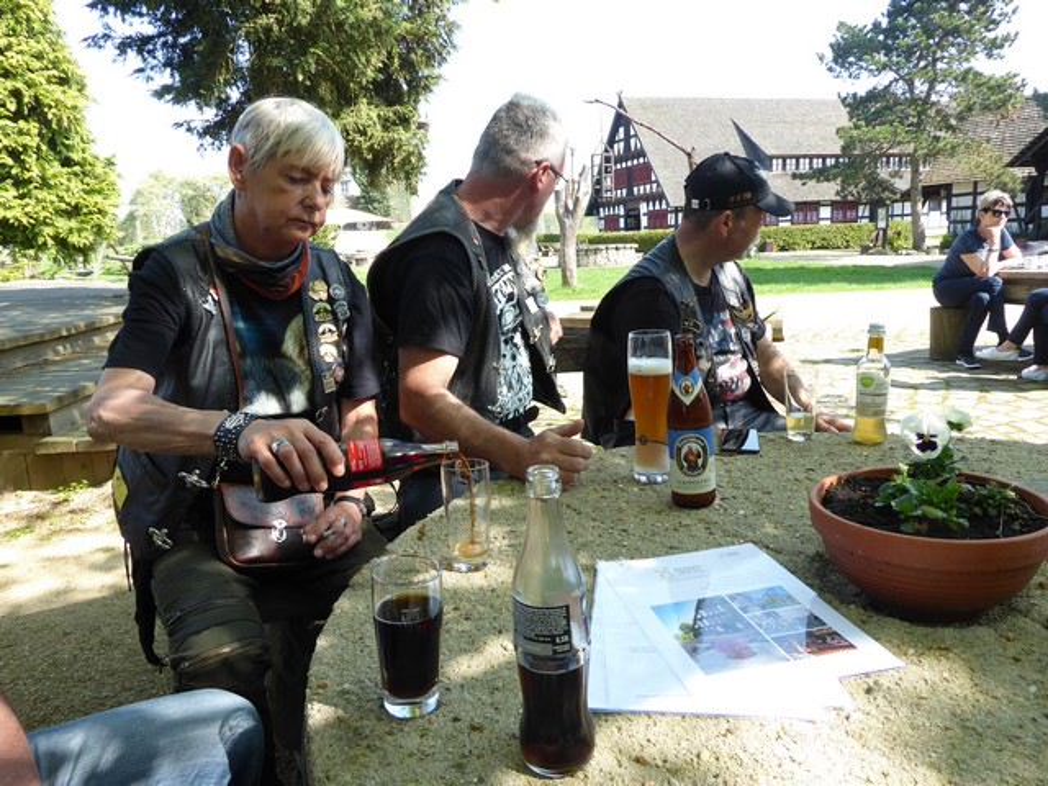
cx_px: 524
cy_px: 393
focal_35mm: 25
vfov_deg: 54.9
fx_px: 757
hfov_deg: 69.4
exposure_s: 1/125
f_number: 3.3
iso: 80
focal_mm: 4.3
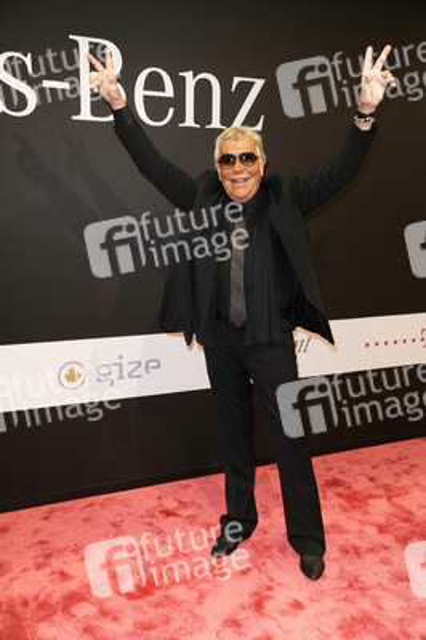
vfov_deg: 46.4
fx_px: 747
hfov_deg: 31.8
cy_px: 320
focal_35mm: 42
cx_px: 213
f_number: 5.6
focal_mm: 42
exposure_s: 1/250
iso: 500
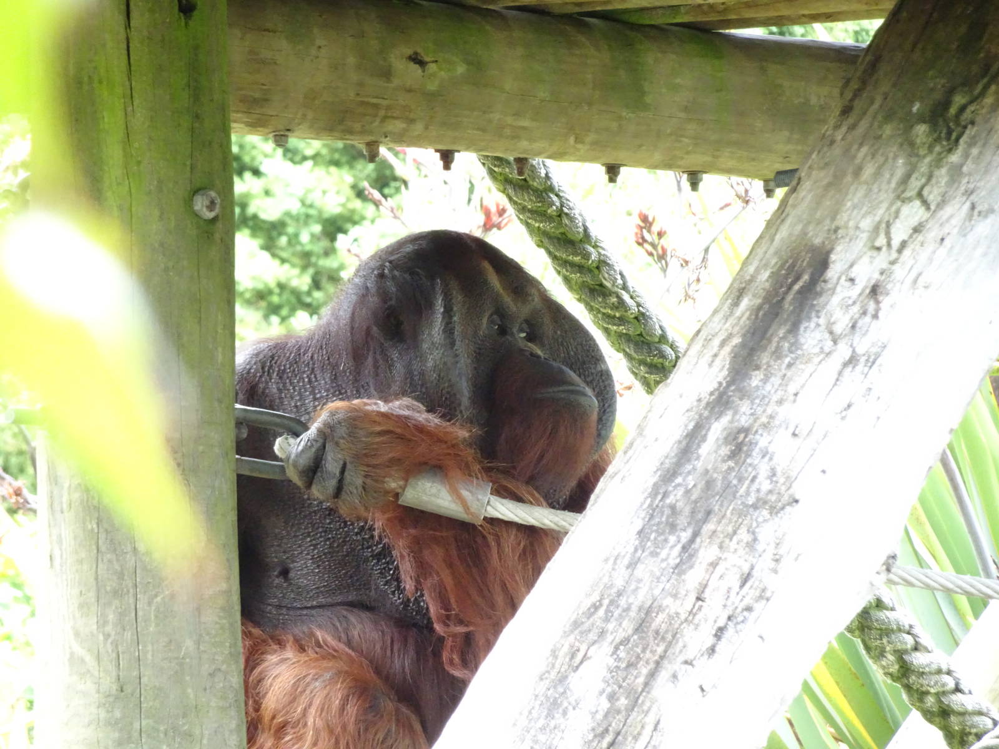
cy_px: 374
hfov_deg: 5.6
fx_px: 10245
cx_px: 500
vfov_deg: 4.2
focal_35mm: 355
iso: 1000
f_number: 6.3
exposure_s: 1/160
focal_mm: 60.59
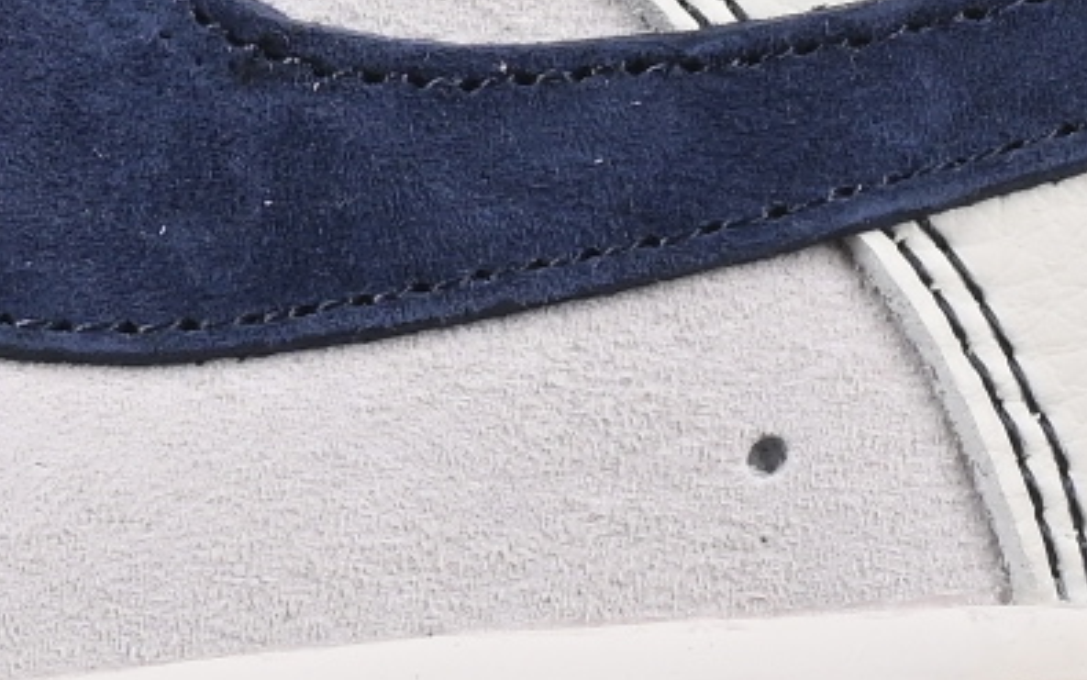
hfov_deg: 3.9
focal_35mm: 539
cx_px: -127
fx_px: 15970
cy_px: -171
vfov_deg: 2.4
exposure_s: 1/80
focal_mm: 50
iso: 160
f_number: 8
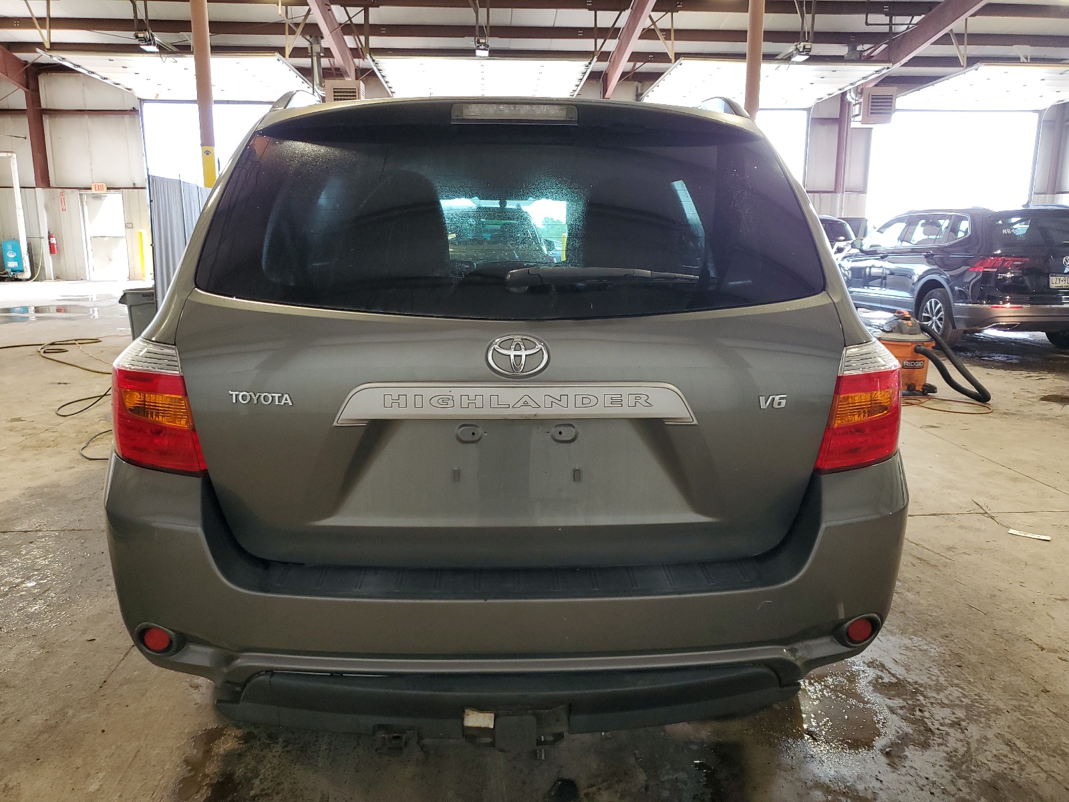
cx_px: 534
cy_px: 401
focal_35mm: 26
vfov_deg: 53.1
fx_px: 803
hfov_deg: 67.3
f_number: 1.5
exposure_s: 1/60.2
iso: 99
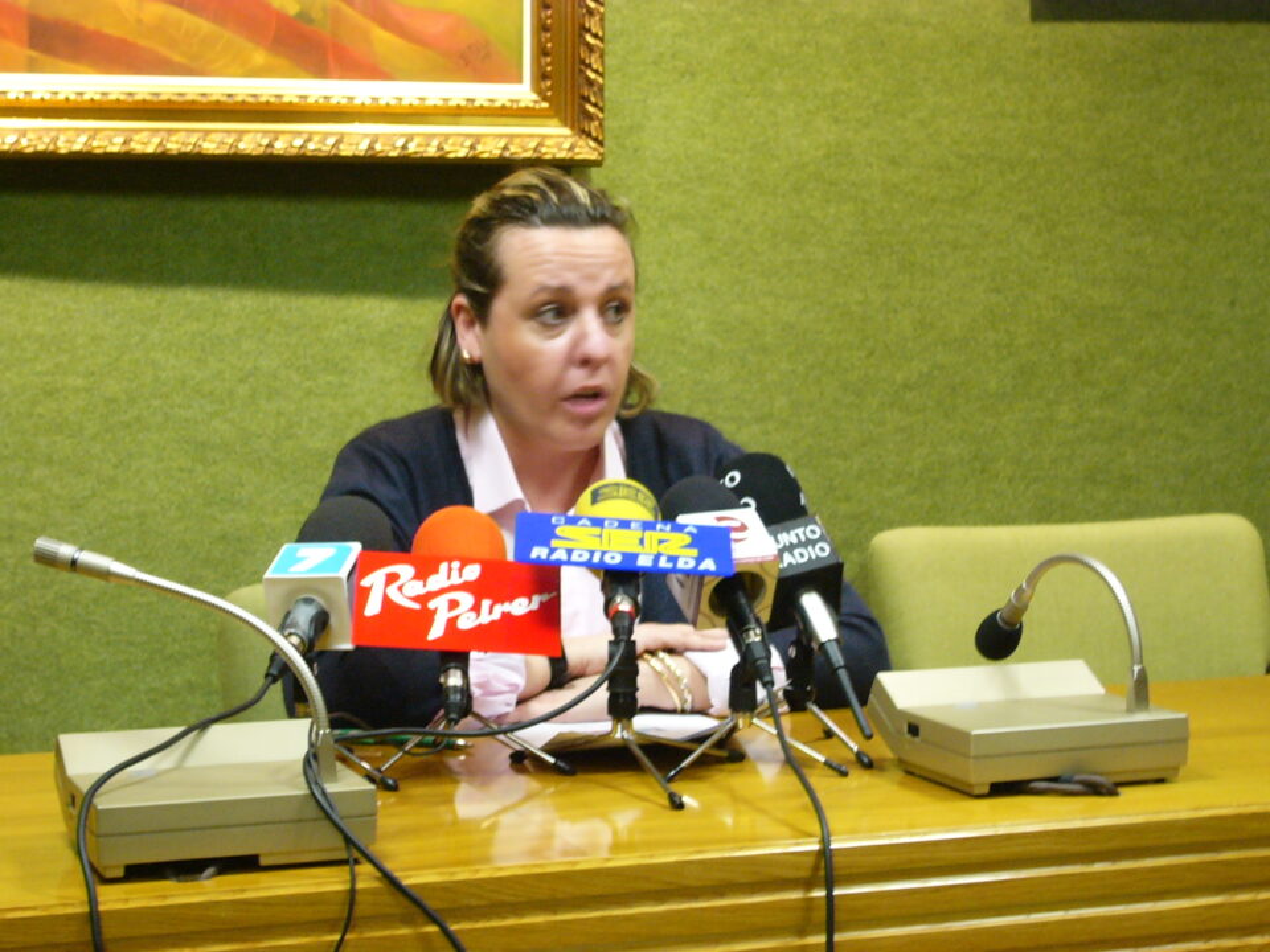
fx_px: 2898
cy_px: 476
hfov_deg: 24.7
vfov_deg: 18.7
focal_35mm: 79
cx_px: 635
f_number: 4.3
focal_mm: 13.1
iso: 200
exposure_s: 1/8
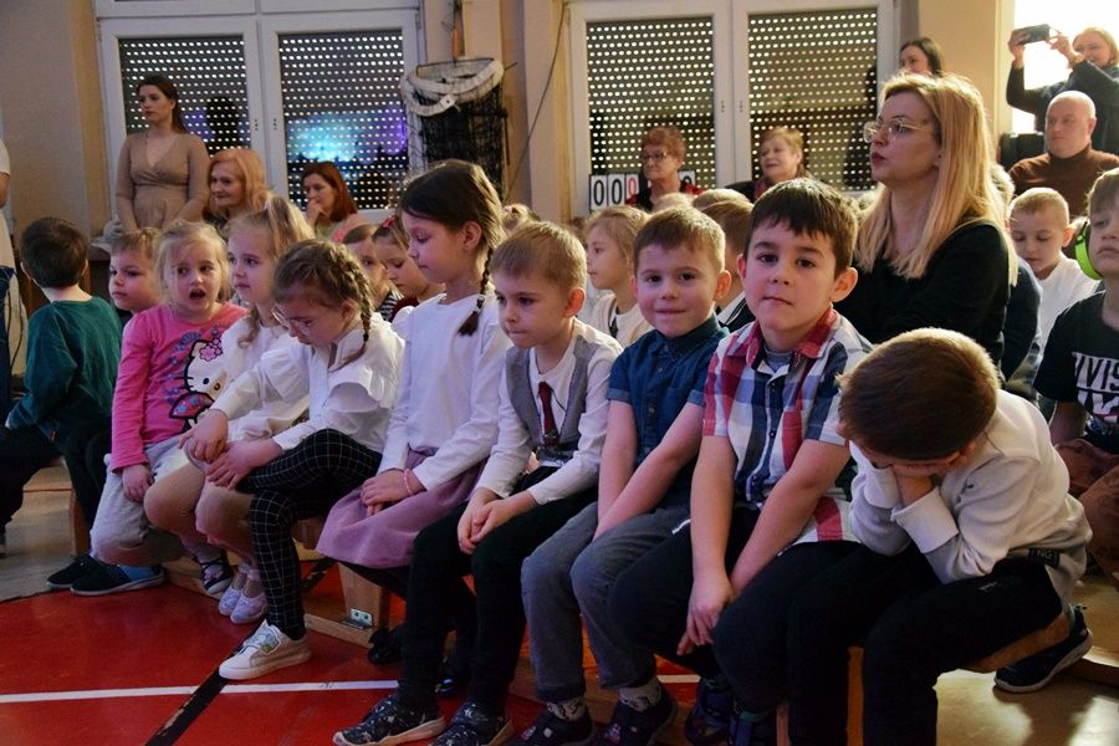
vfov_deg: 29.9
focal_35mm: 45
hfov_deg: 43.6
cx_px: 560
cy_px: 373
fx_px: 1399
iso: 5600
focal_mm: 30
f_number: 4.2
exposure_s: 1/100
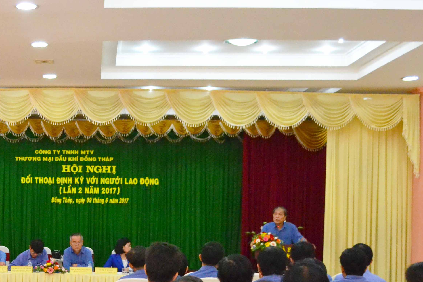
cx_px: 44
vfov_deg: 18.9
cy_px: 243
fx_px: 834
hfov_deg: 27.5
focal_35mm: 71
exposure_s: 1/250
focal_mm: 24
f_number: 4
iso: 3200
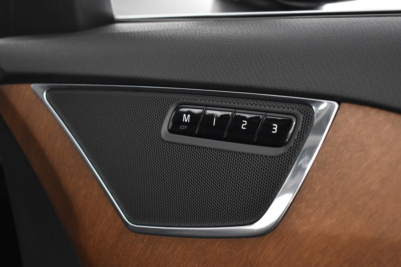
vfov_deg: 23.4
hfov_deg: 34.4
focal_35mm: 58
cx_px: 227
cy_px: 128
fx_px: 646
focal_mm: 32
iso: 3200
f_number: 4.5
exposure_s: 1/40
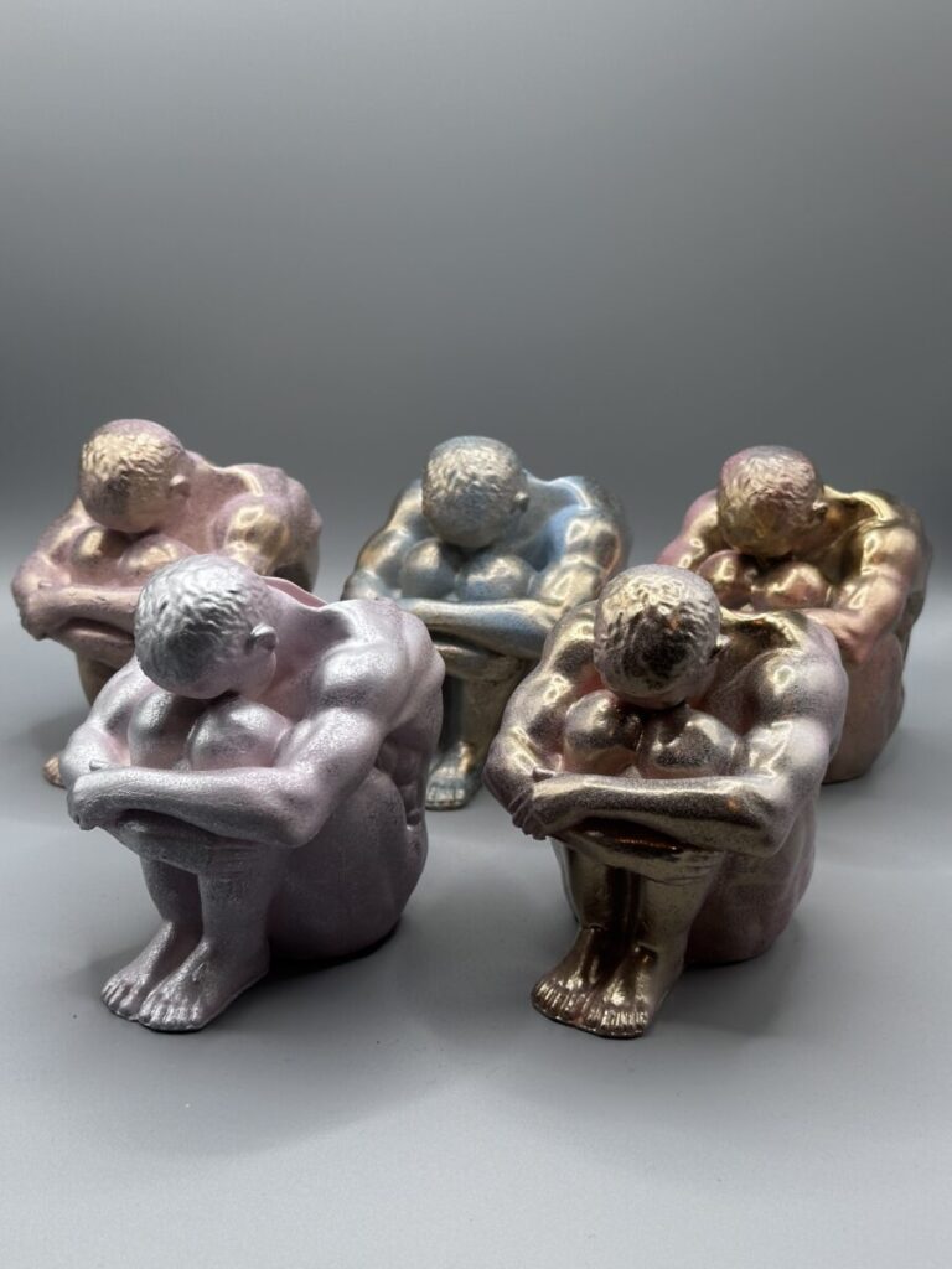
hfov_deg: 30.3
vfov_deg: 39.7
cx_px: 476
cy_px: 634
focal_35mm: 48
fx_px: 1760
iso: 50
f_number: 1.78
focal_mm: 6.86
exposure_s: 1/147
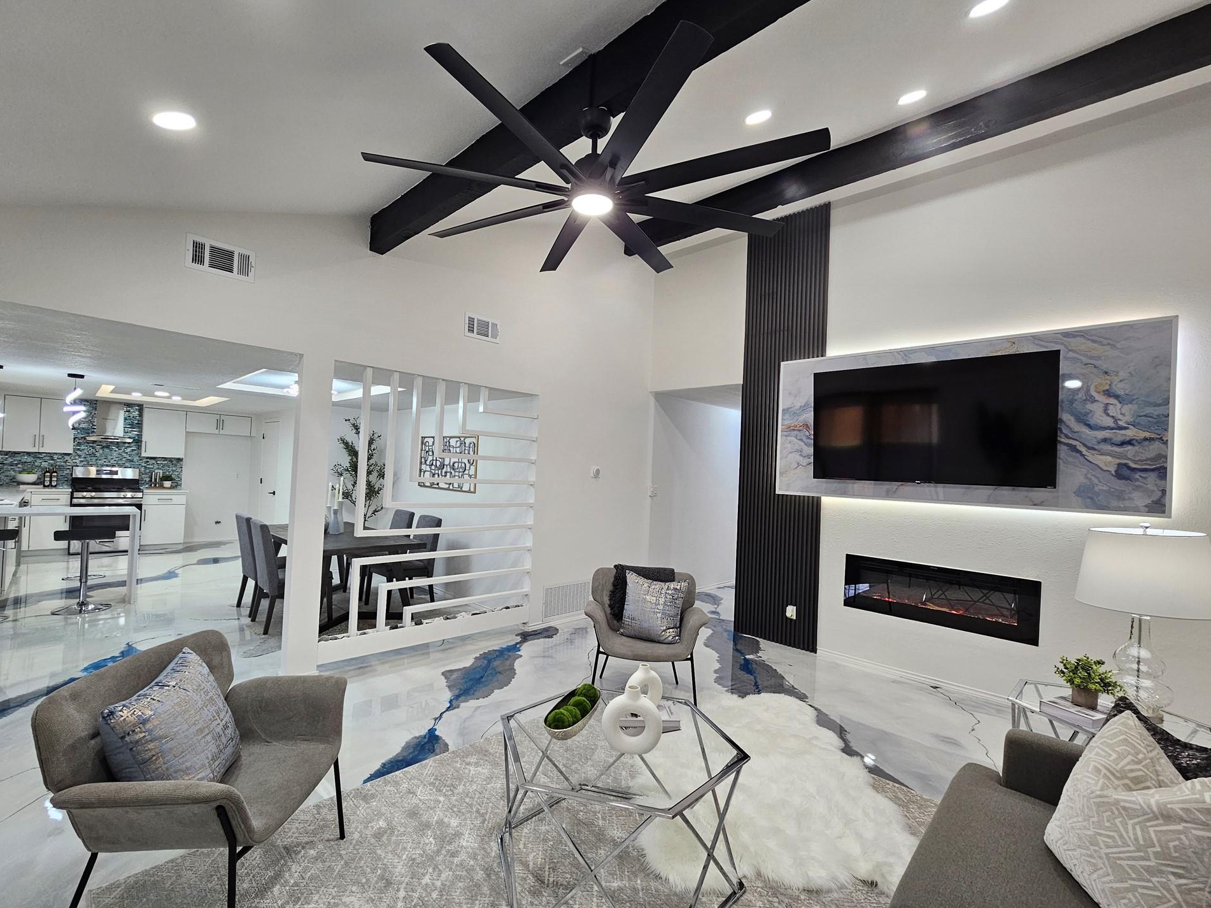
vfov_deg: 85.6
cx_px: 574
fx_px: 490
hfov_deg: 102.0
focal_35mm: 14
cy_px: 469
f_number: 2.2
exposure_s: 1/60
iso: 125
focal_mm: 2.2
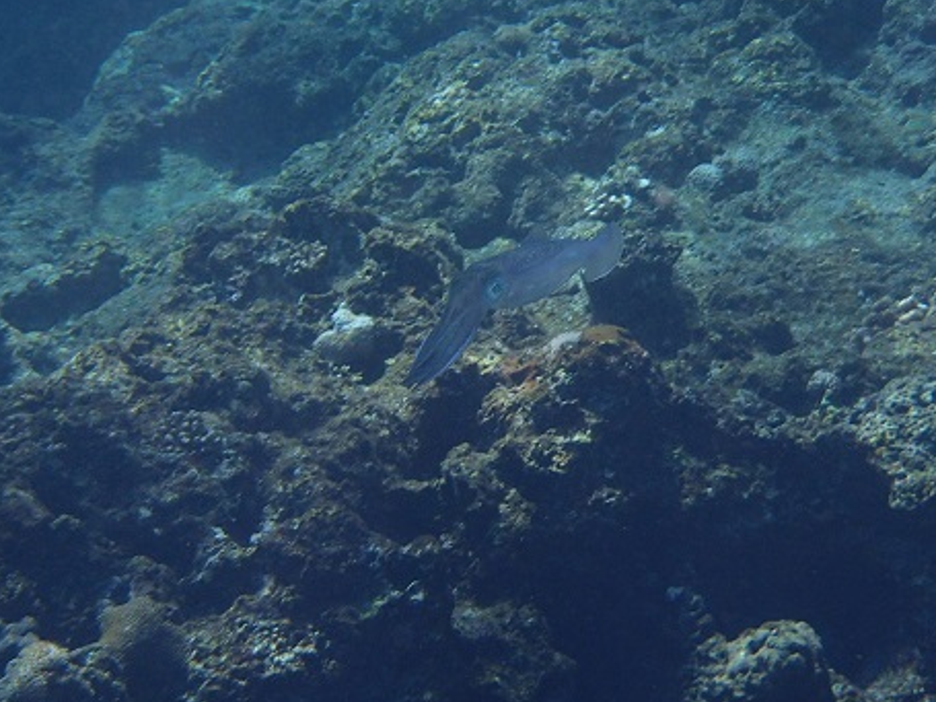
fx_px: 4163
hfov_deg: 12.8
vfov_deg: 9.6
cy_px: 347
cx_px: 436
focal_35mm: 154
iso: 200
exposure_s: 1/200
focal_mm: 25
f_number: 5.9
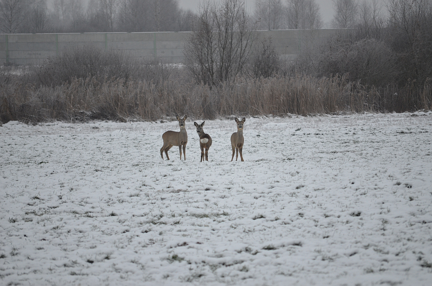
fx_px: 3592
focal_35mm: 300
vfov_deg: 4.6
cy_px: 143
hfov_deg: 6.9
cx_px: 216
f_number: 5.6
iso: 800
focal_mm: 200
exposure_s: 1/640
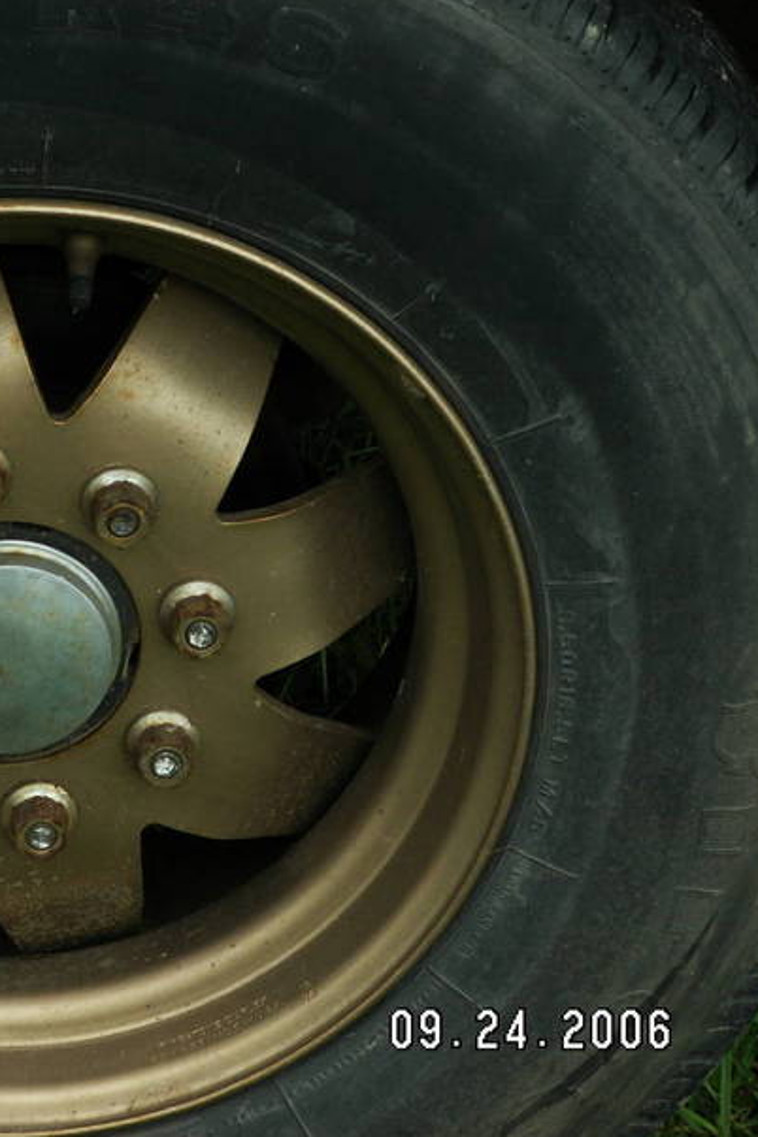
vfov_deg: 11.2
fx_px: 5779
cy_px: 568
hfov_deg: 7.5
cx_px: 34
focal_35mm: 183
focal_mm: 21.47
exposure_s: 1/60
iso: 50
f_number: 5
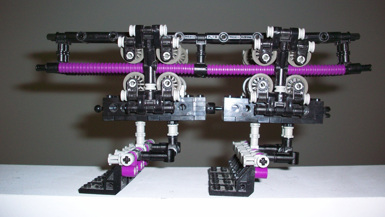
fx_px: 419
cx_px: 190
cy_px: 89
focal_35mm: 41
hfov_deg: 49.4
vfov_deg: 29.0
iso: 80
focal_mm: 6.2
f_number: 2.8
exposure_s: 1/64
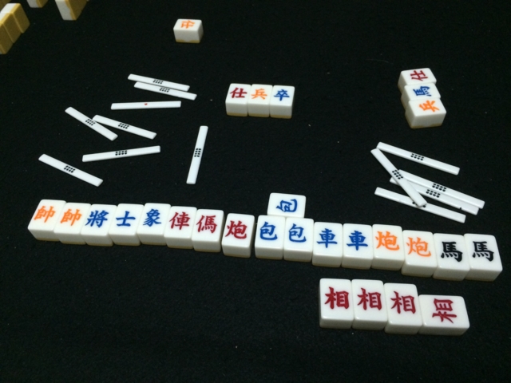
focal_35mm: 29
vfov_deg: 48.2
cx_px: 256
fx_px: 428
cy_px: 192
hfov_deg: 61.7
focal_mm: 4.15
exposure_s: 1/30
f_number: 2.2
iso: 250
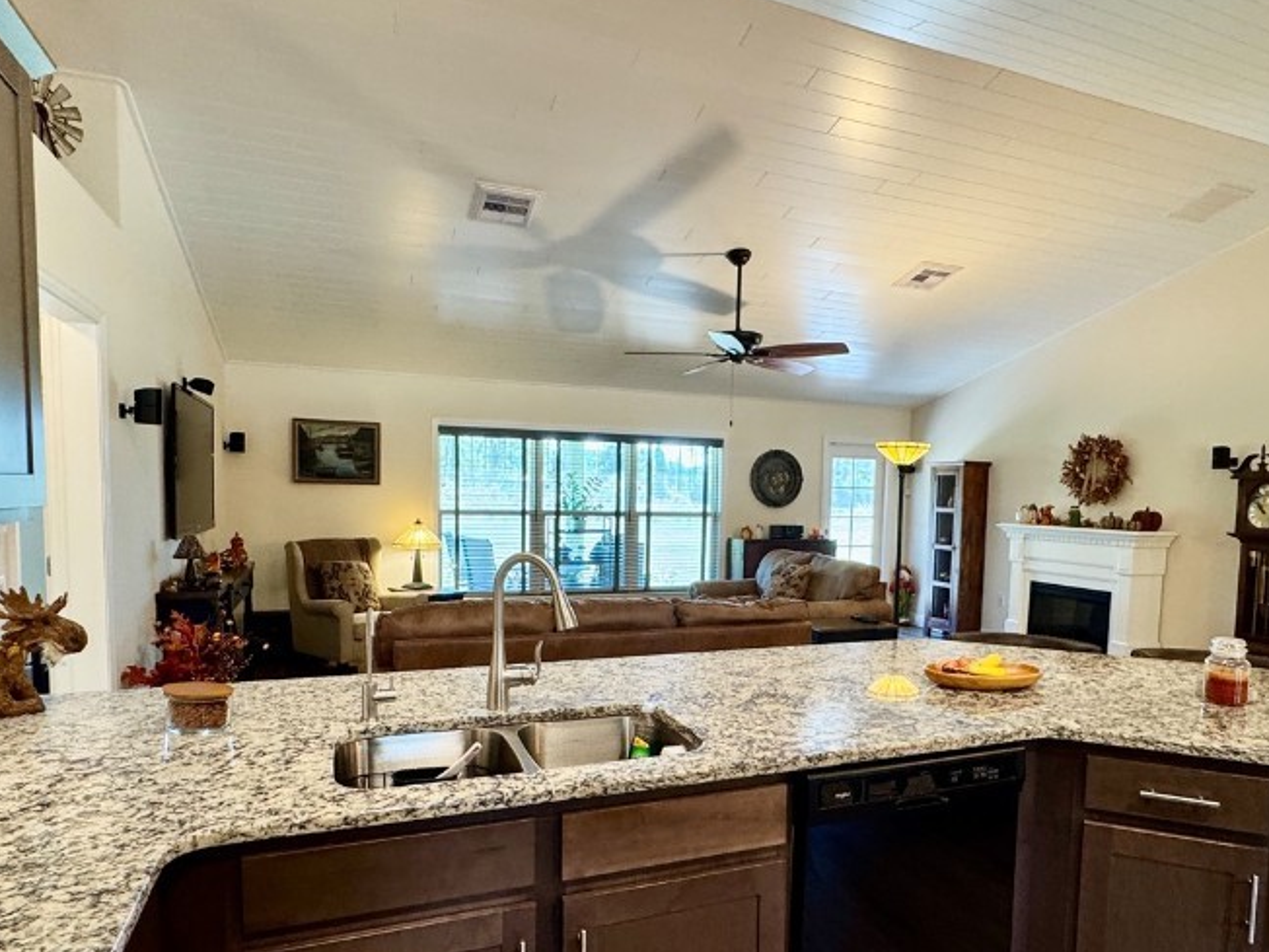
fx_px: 807
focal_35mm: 22
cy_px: 547
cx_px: 671
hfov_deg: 76.3
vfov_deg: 60.8
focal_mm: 2.22
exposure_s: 1/60
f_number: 2.2
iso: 250
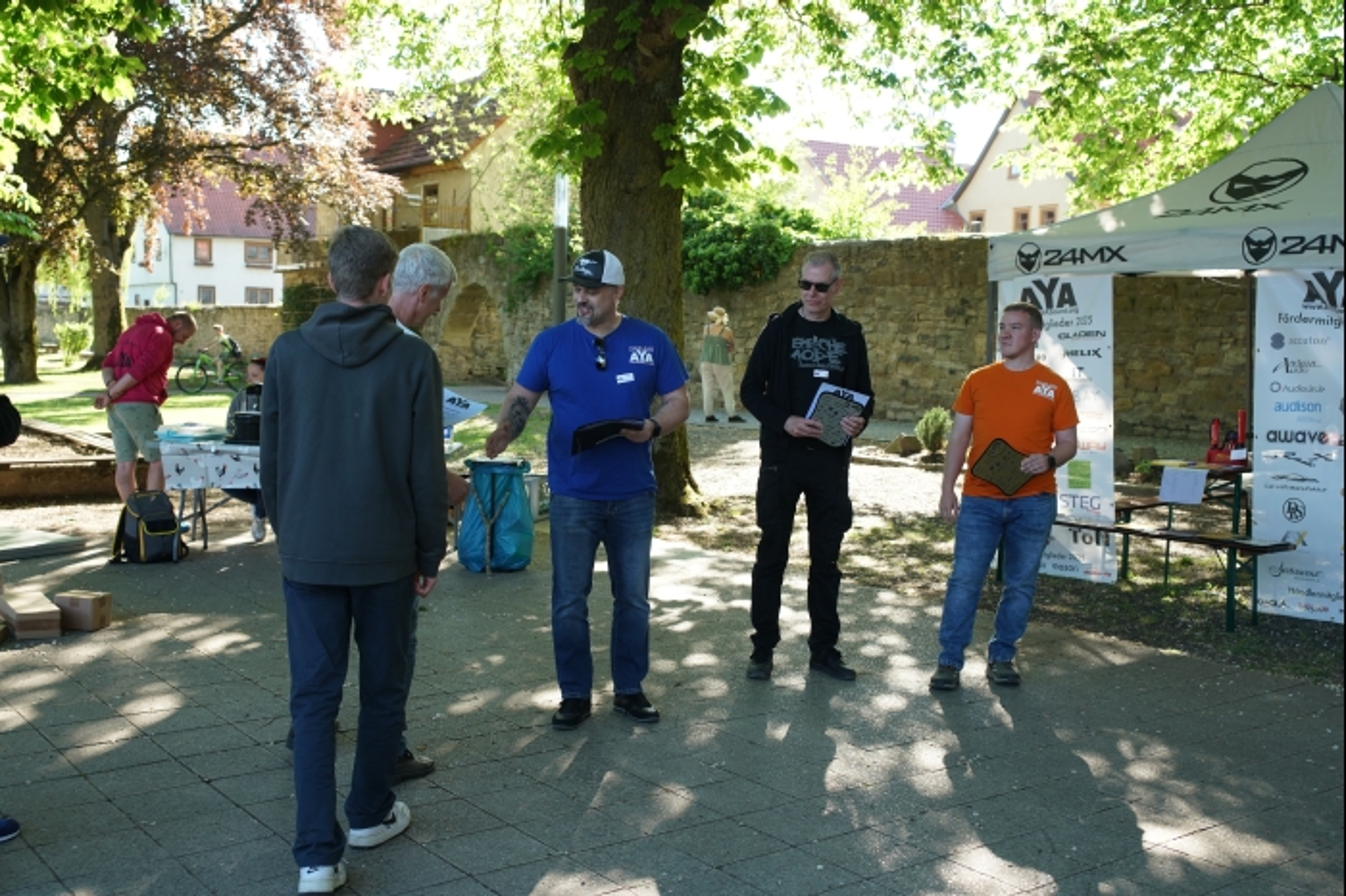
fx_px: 1308
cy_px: 448
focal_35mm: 35
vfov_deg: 37.8
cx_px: 673
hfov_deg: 54.5
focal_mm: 35
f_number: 4.5
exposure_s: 1/250
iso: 500
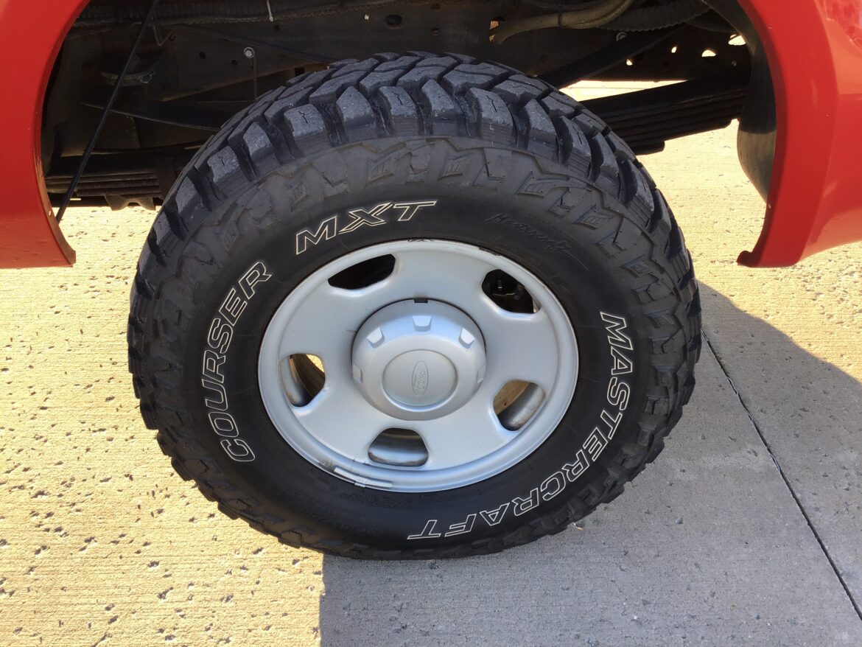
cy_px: 324
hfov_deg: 58.3
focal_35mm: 31
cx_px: 431
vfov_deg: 45.5
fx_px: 772
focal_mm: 3.3
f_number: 2.4
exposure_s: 1/120
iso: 25
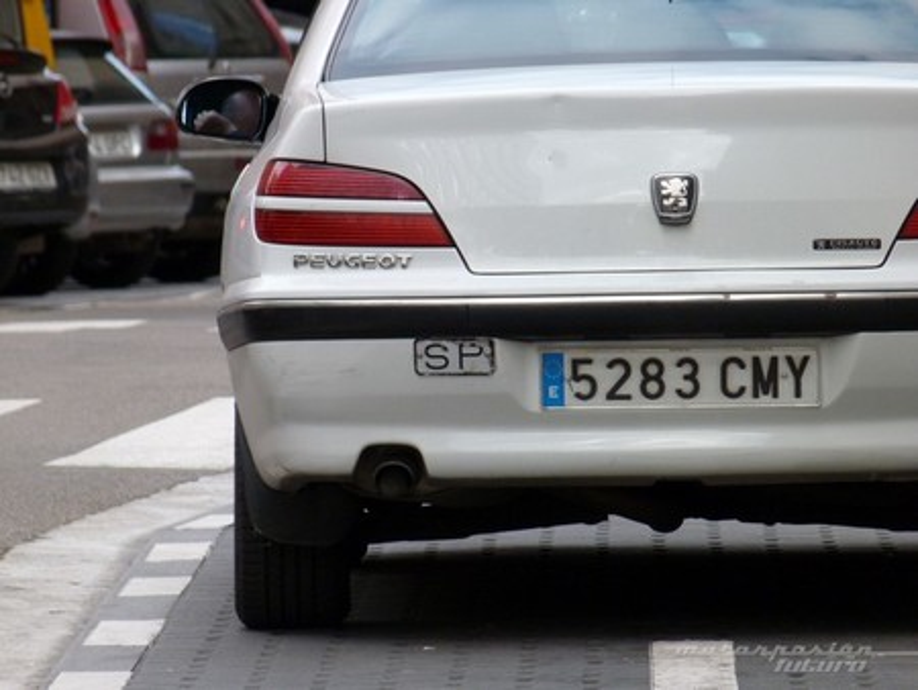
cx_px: 459
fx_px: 15920
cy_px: 345
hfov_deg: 3.3
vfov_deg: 2.5
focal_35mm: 600
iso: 200
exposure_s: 1/125
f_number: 5.2
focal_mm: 108
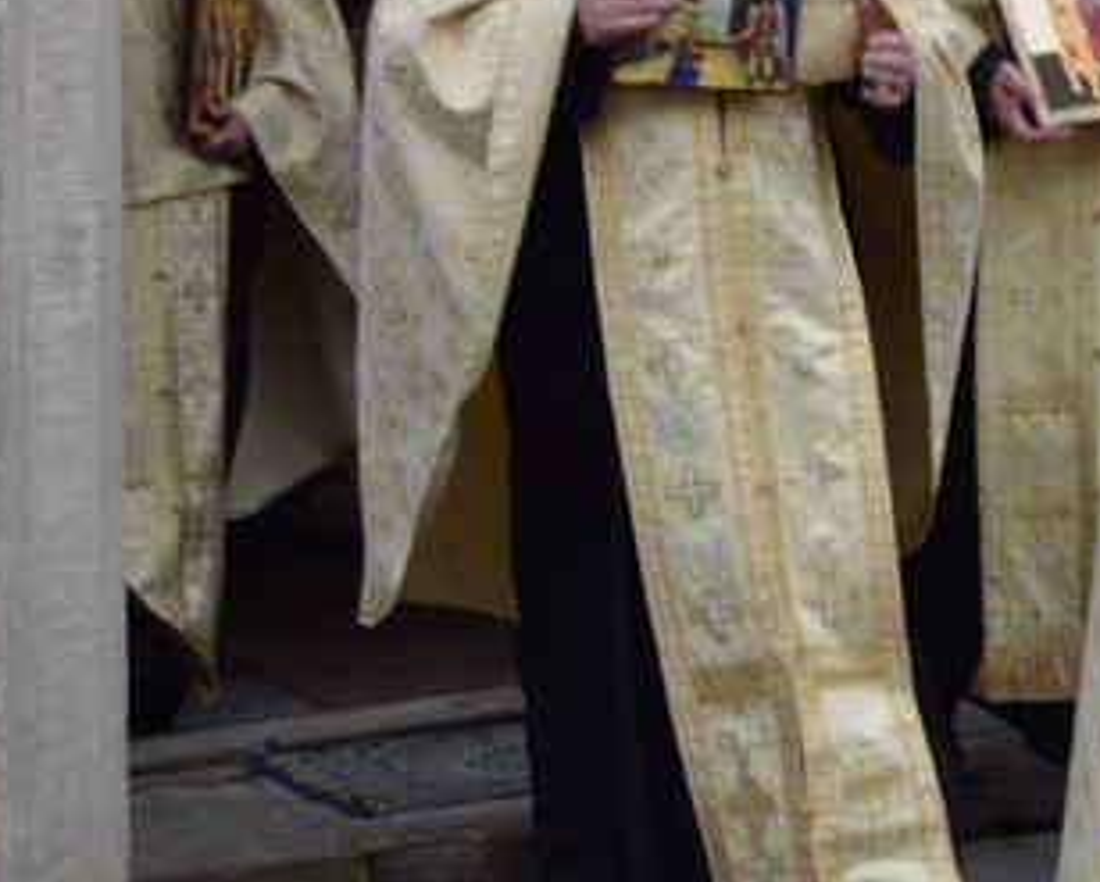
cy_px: -157
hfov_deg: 16.6
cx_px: 1561
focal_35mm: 107
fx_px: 3487
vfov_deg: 14.0
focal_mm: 26
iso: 400
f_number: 4.5
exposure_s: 1/80
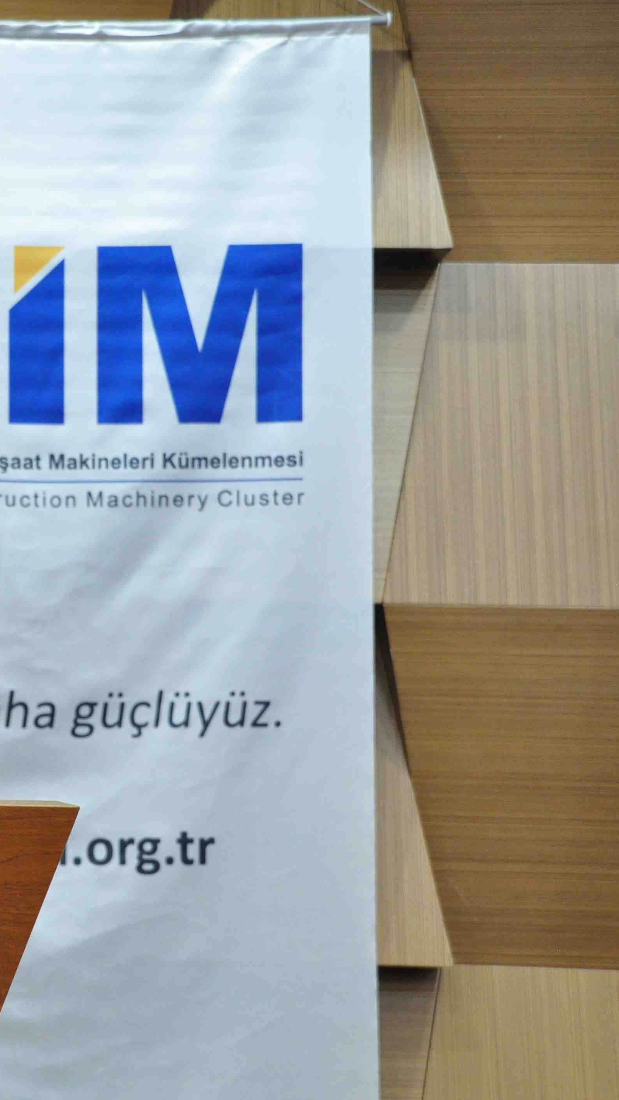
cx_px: -64
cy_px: 548
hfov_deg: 12.5
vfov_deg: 22.5
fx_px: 2772
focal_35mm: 95
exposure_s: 1/40
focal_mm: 40
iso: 1250
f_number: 4.8
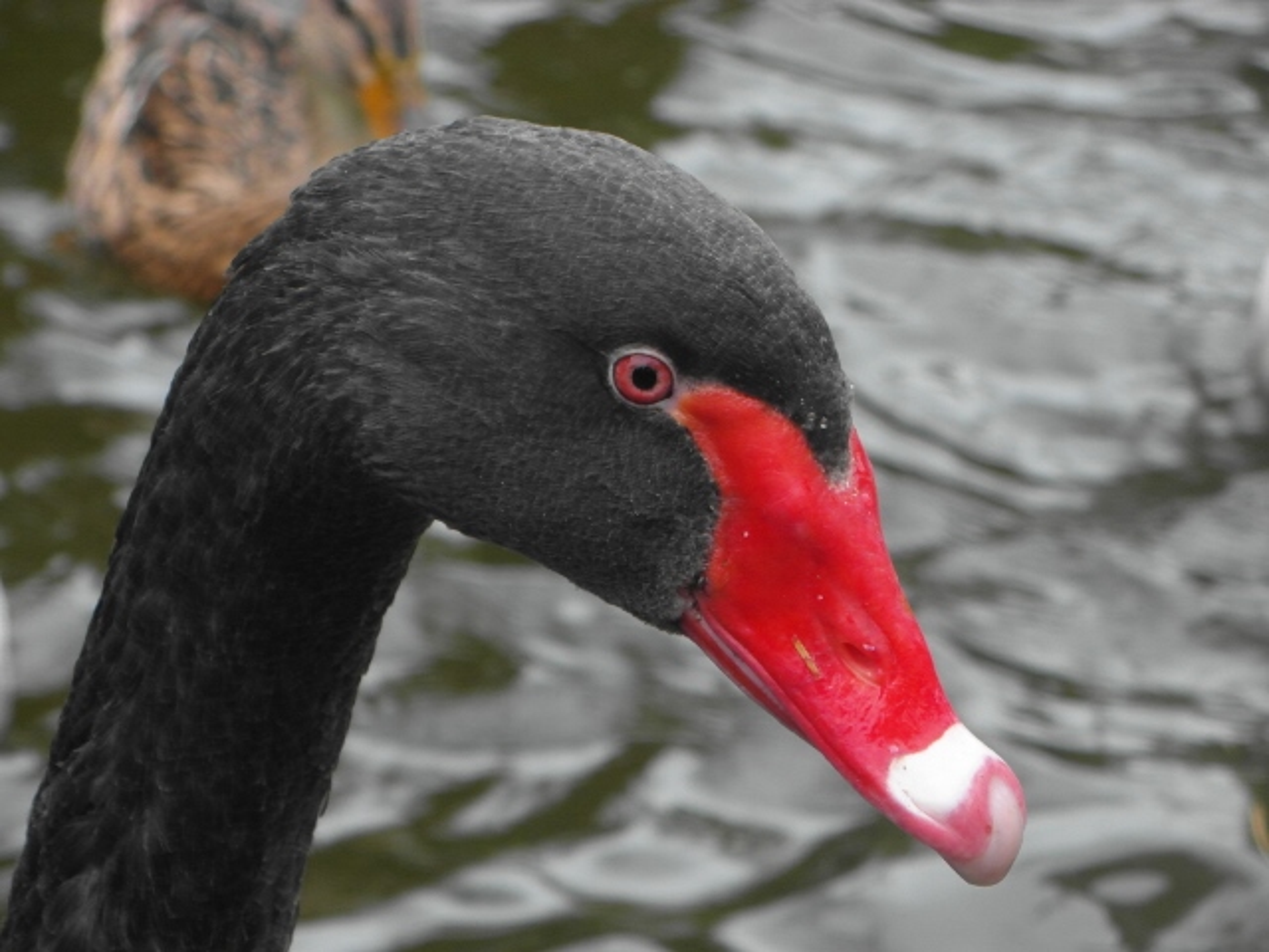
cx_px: 634
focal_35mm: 217
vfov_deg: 6.8
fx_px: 7955
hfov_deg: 9.1
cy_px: 476
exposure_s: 1/90
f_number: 4.8
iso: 320
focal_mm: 38.6
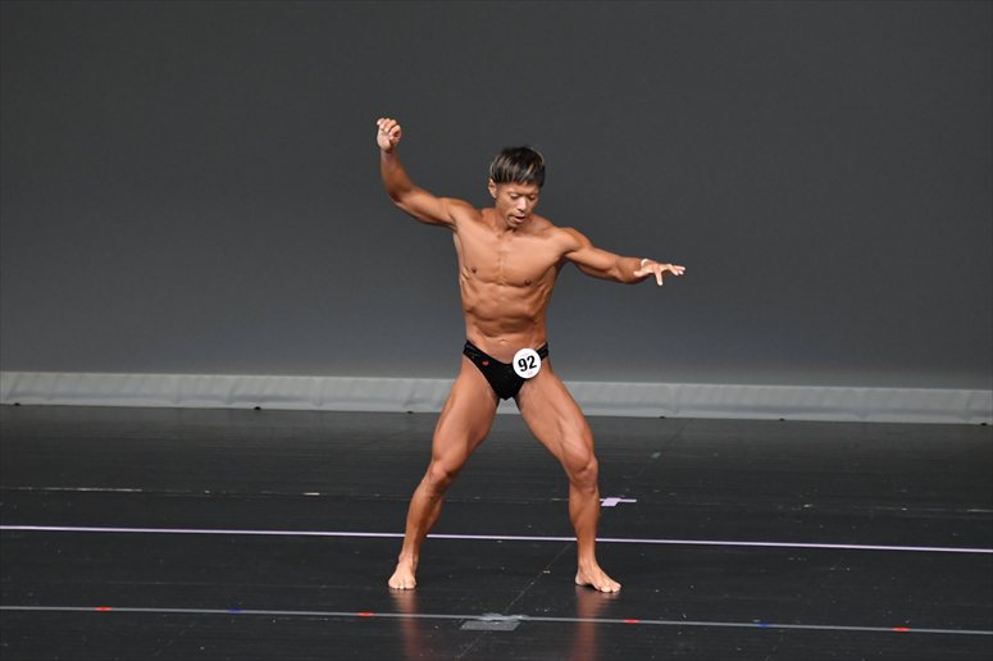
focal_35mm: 315
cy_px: 330
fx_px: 8685
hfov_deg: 6.5
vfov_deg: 4.4
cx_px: 496
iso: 4000
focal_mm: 210
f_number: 5.6
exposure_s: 1/400
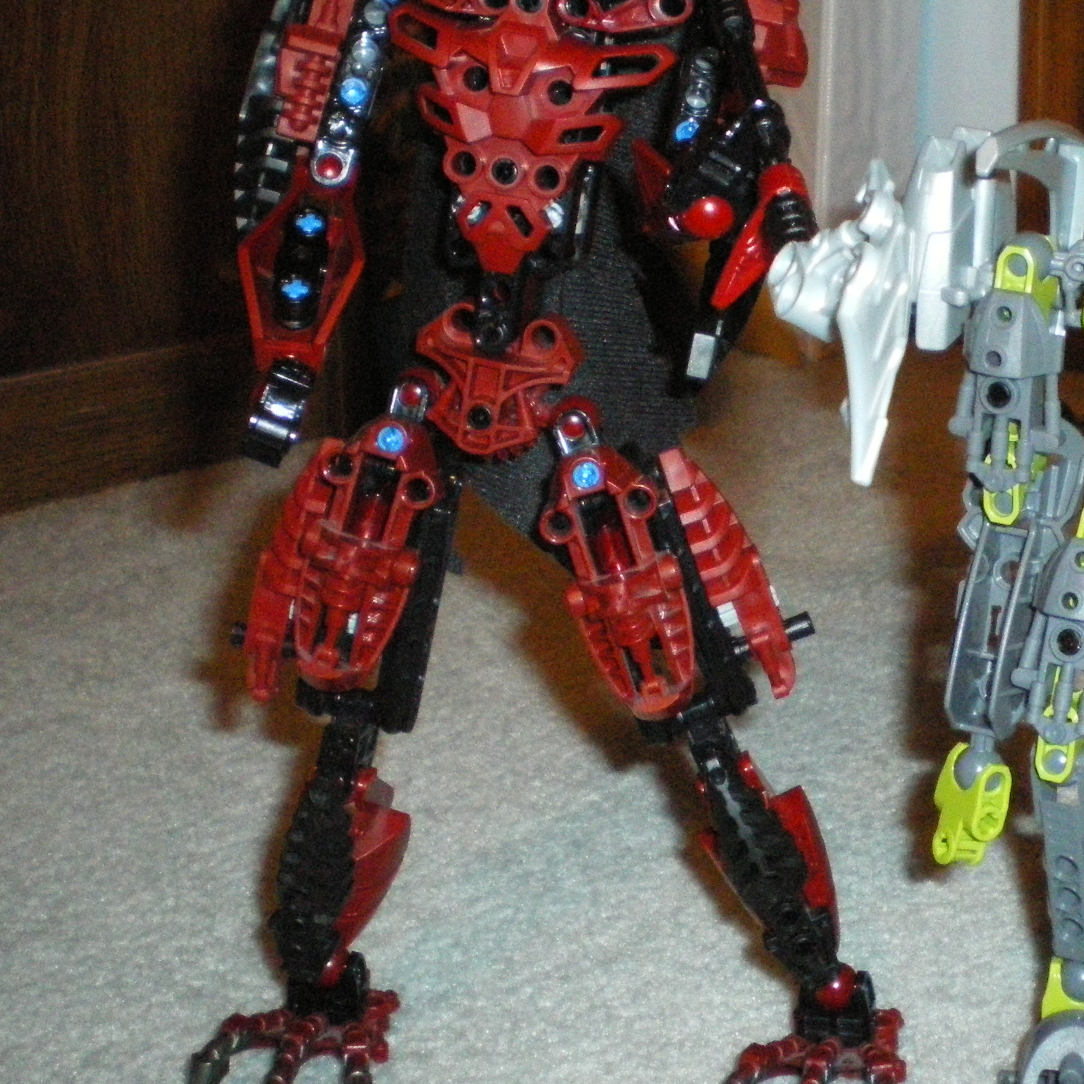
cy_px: 305
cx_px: 900
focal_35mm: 62
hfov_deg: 27.1
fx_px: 2197
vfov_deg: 27.4
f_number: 3.1
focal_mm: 6.3
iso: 640
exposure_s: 1/50
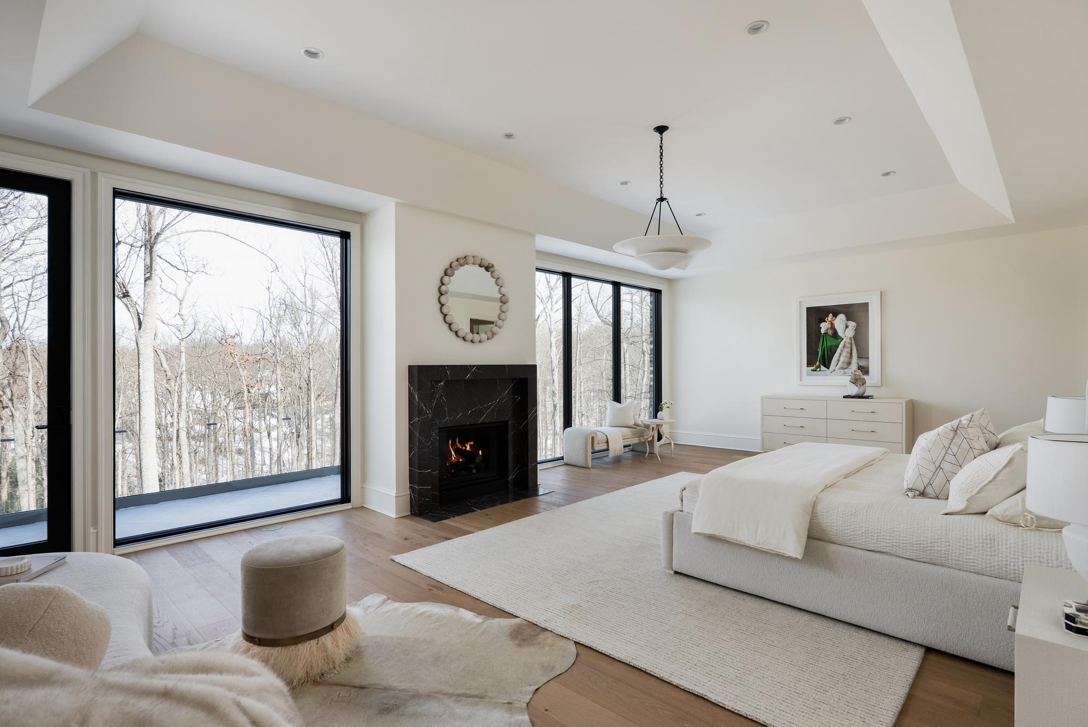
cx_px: 544
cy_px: 364
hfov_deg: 90.0
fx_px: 544
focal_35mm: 18
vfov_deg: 67.5
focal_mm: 18
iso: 200
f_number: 9
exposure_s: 1/60
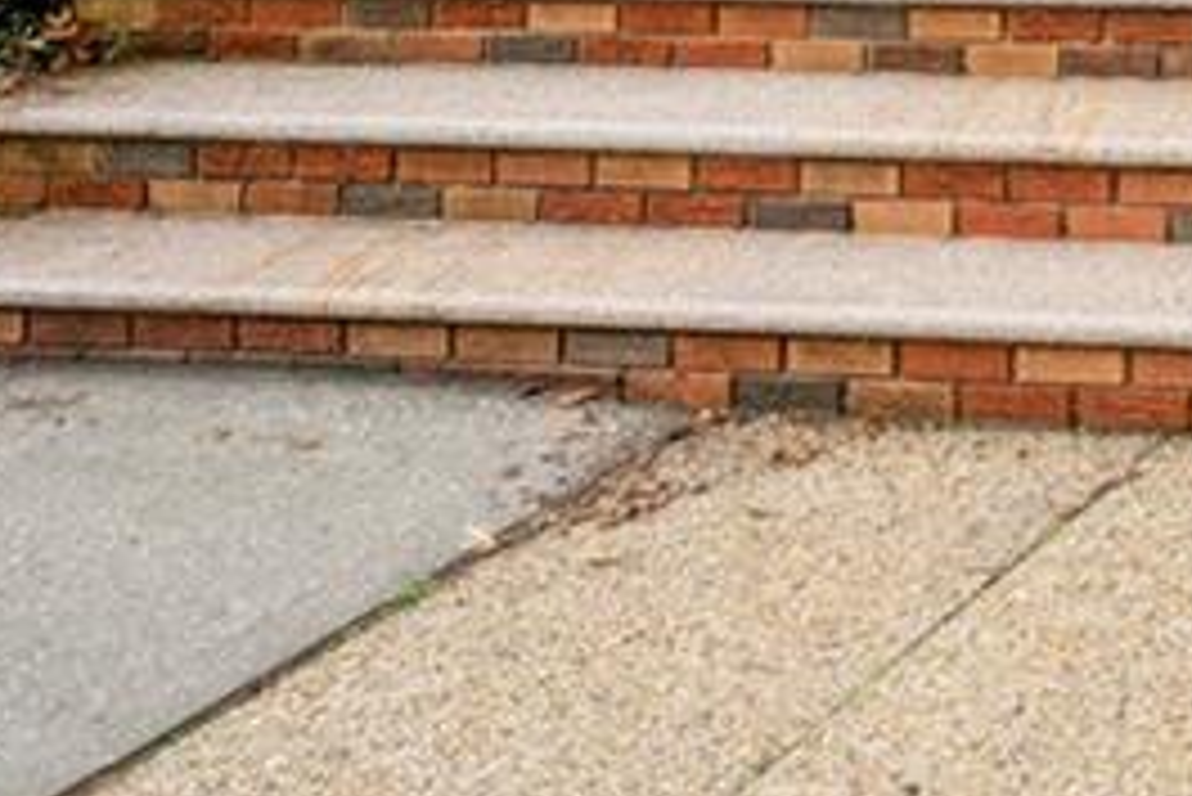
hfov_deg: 21.5
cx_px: 2200
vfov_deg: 18.9
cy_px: -659
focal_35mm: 54
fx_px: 1789
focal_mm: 14
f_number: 11
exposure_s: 1/30
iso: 200
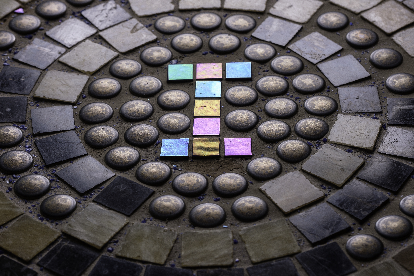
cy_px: 138
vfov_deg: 11.4
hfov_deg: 17.1
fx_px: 1380
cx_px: 207
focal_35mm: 120
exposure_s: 1/250
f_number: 9
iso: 200
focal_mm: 80
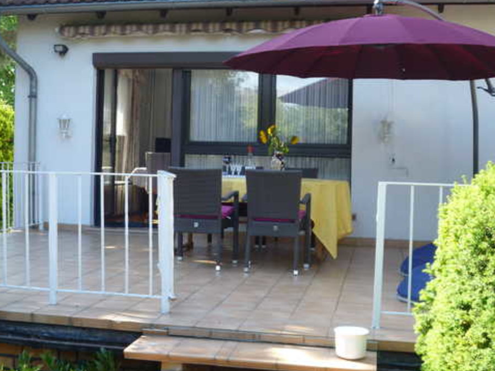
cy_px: 153
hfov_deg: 34.8
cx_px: 189
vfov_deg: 26.5
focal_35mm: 55
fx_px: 786
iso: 80
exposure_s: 1/80
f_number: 3.6
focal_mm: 7.2
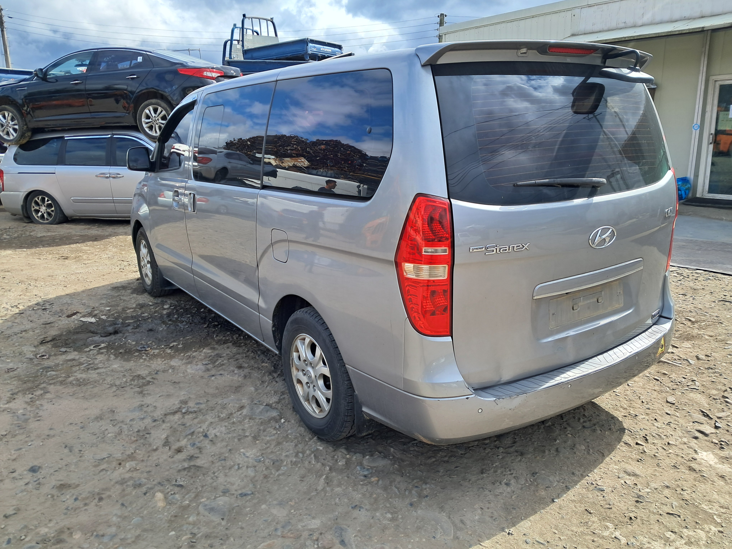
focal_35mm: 27
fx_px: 571
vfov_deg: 51.4
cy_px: 274
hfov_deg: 65.3
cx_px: 366
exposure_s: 1/536
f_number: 1.8
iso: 50
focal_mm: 4
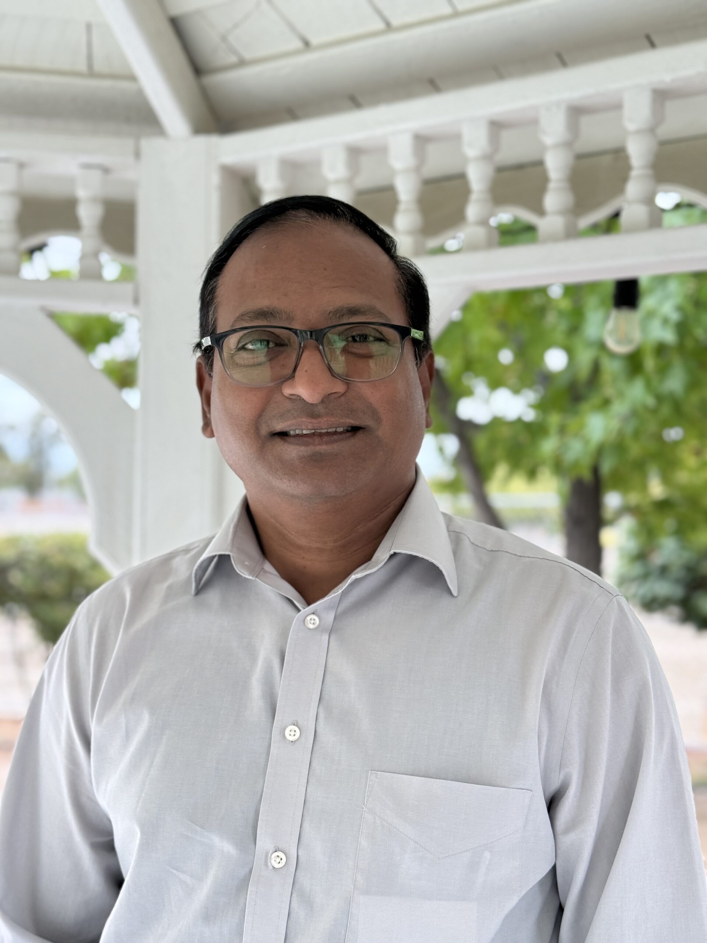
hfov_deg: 30.3
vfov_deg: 39.7
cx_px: 354
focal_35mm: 48
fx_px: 1307
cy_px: 472
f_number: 1.78
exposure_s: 1/409
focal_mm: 6.76
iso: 100
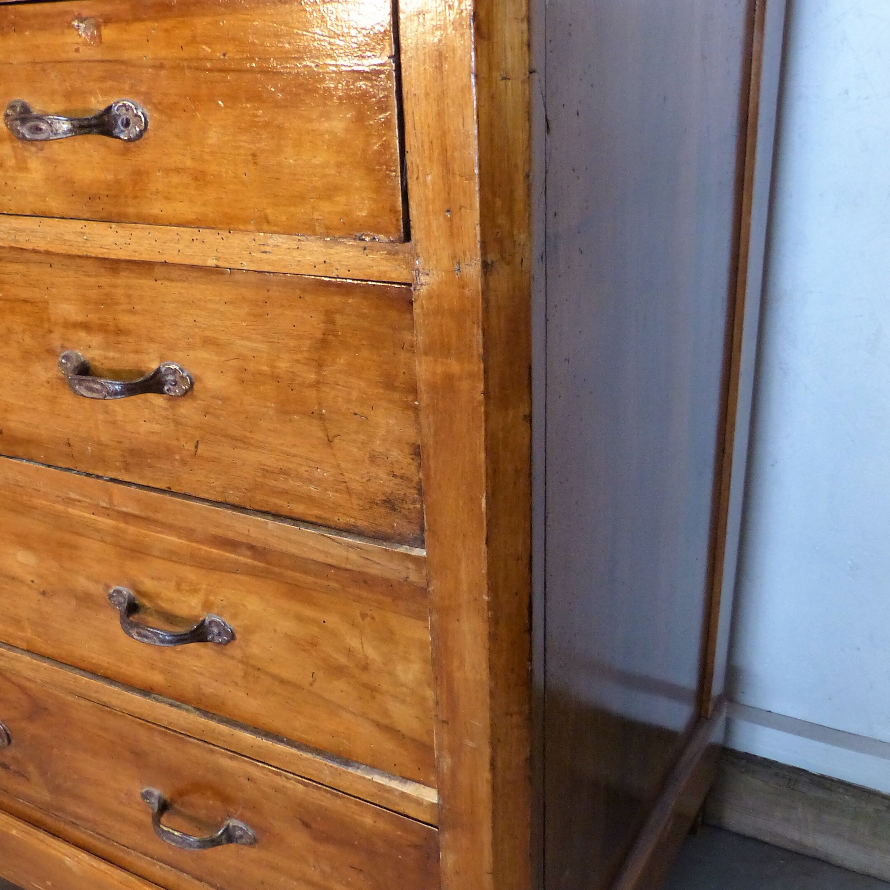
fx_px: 1076
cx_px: 354
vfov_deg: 44.9
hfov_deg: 44.7
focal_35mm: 37
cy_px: 489
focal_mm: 4.5
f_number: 2.8
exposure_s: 1/15
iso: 400
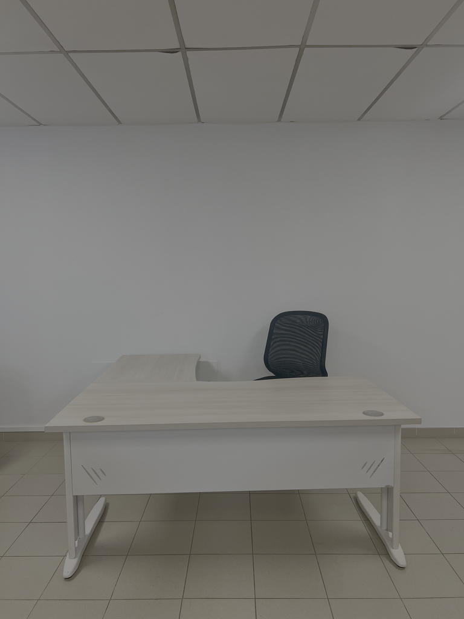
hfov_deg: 53.1
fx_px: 465
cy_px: 310
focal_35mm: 26
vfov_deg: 67.3
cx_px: 232
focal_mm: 5.7
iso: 100
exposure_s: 1/100
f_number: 1.5
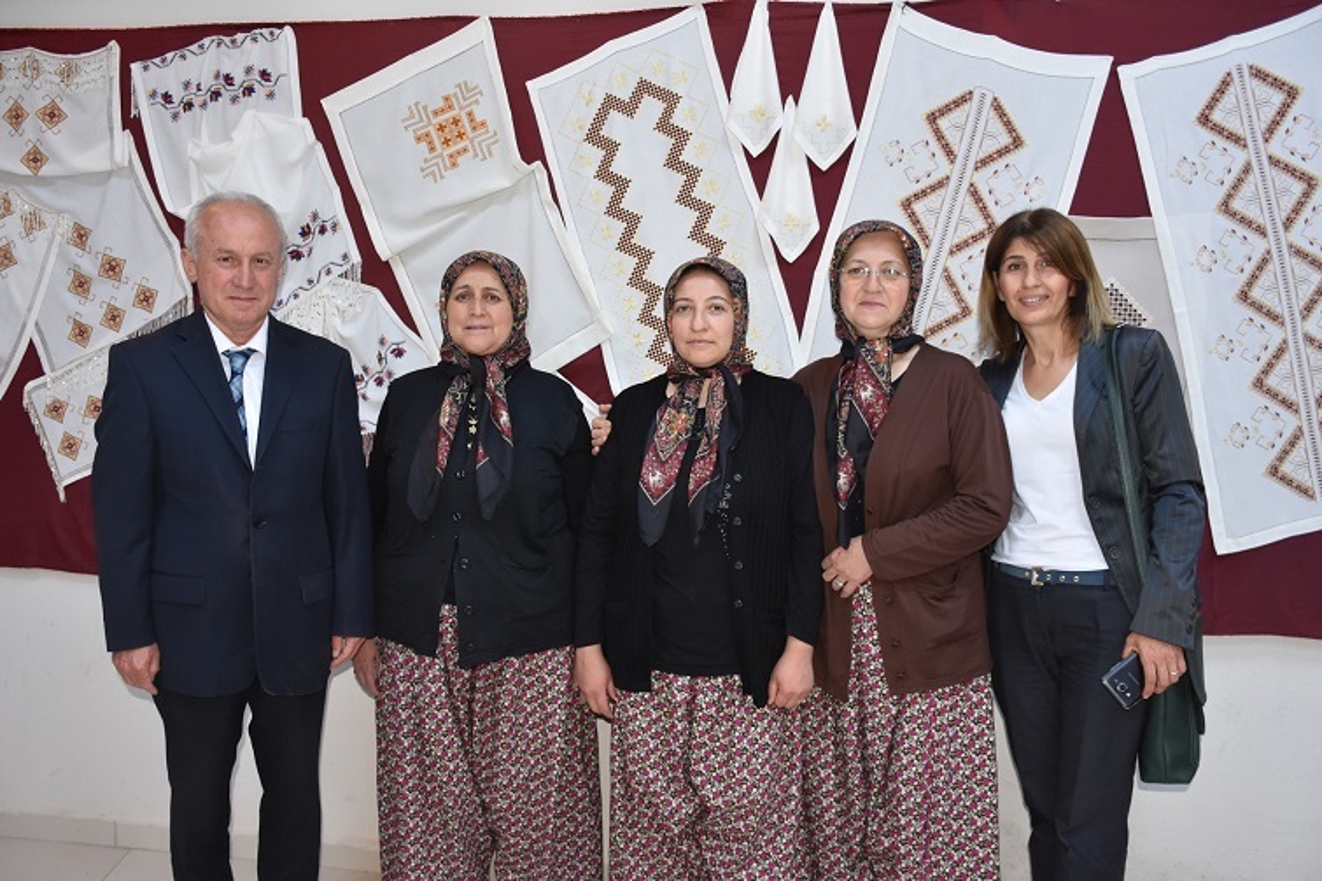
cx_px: 661
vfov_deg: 40.0
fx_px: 1211
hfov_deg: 57.2
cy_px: 440
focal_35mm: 33
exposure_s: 1/60
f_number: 3.5
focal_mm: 22
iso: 1100
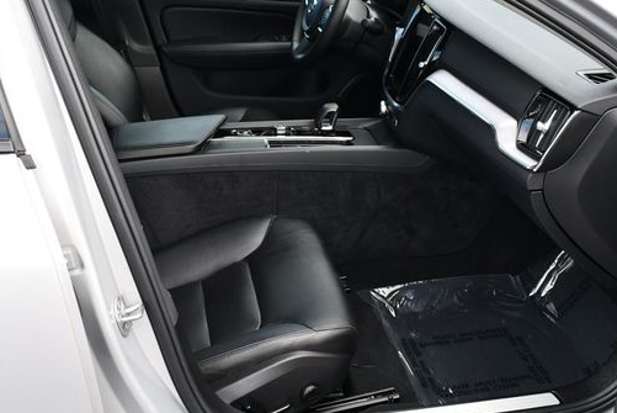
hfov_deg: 42.7
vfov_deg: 29.3
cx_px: 319
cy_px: 189
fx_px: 789
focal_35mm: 46
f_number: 5
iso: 400
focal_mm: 18
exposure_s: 1/250
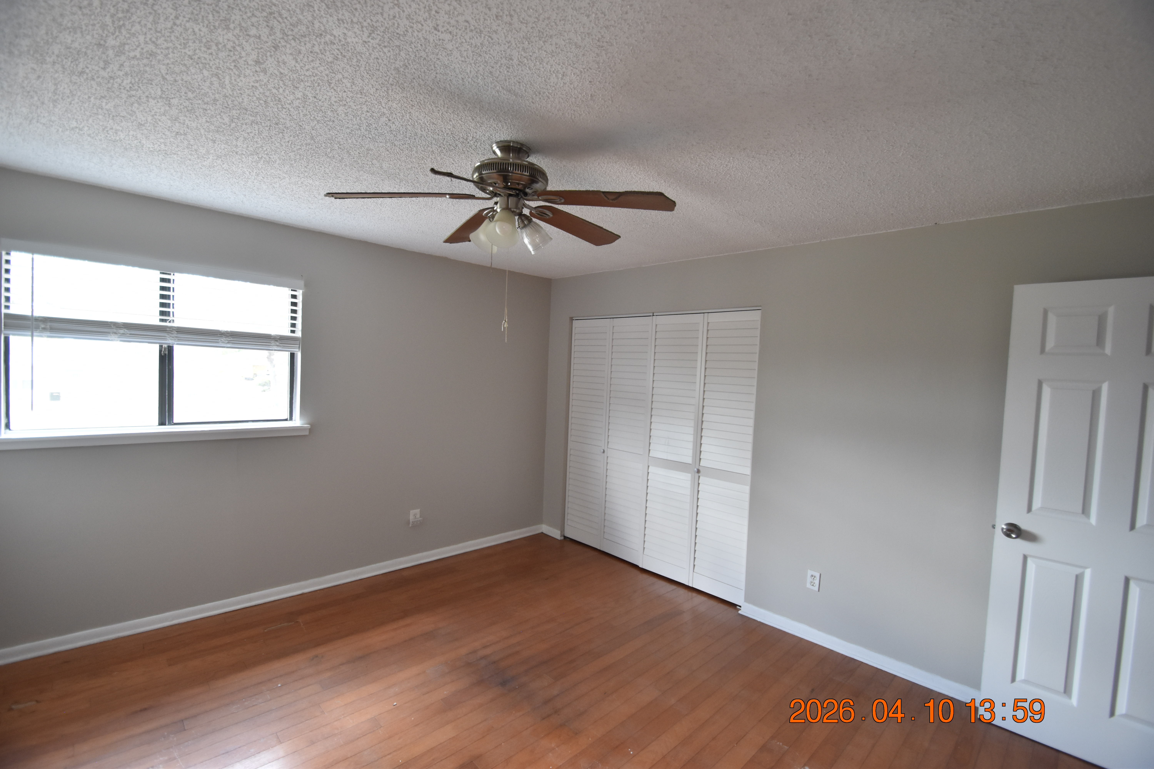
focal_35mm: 15
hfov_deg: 100.4
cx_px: 577
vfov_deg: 77.3
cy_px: 384
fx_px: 481
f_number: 3.5
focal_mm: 10
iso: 800
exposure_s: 1/125
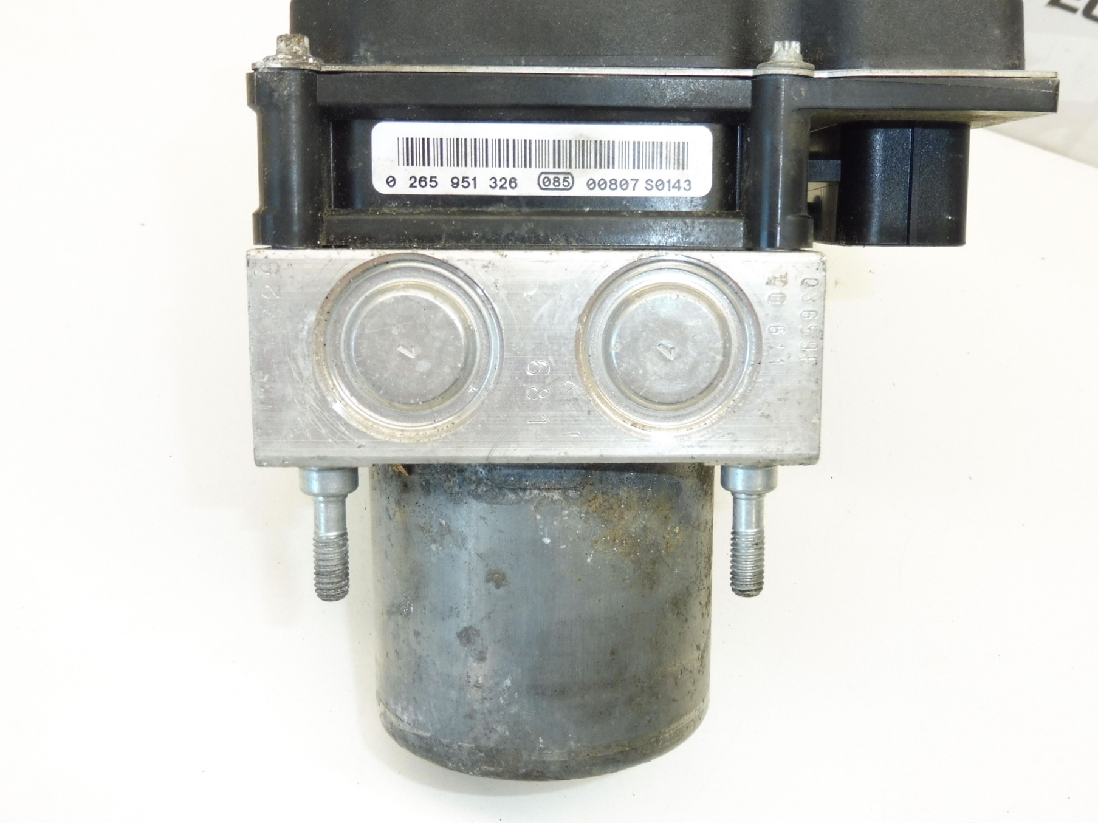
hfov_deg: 53.8
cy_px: 364
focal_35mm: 34
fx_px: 1078
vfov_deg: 41.7
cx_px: 609
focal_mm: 5.4
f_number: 4
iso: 200
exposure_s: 1/60
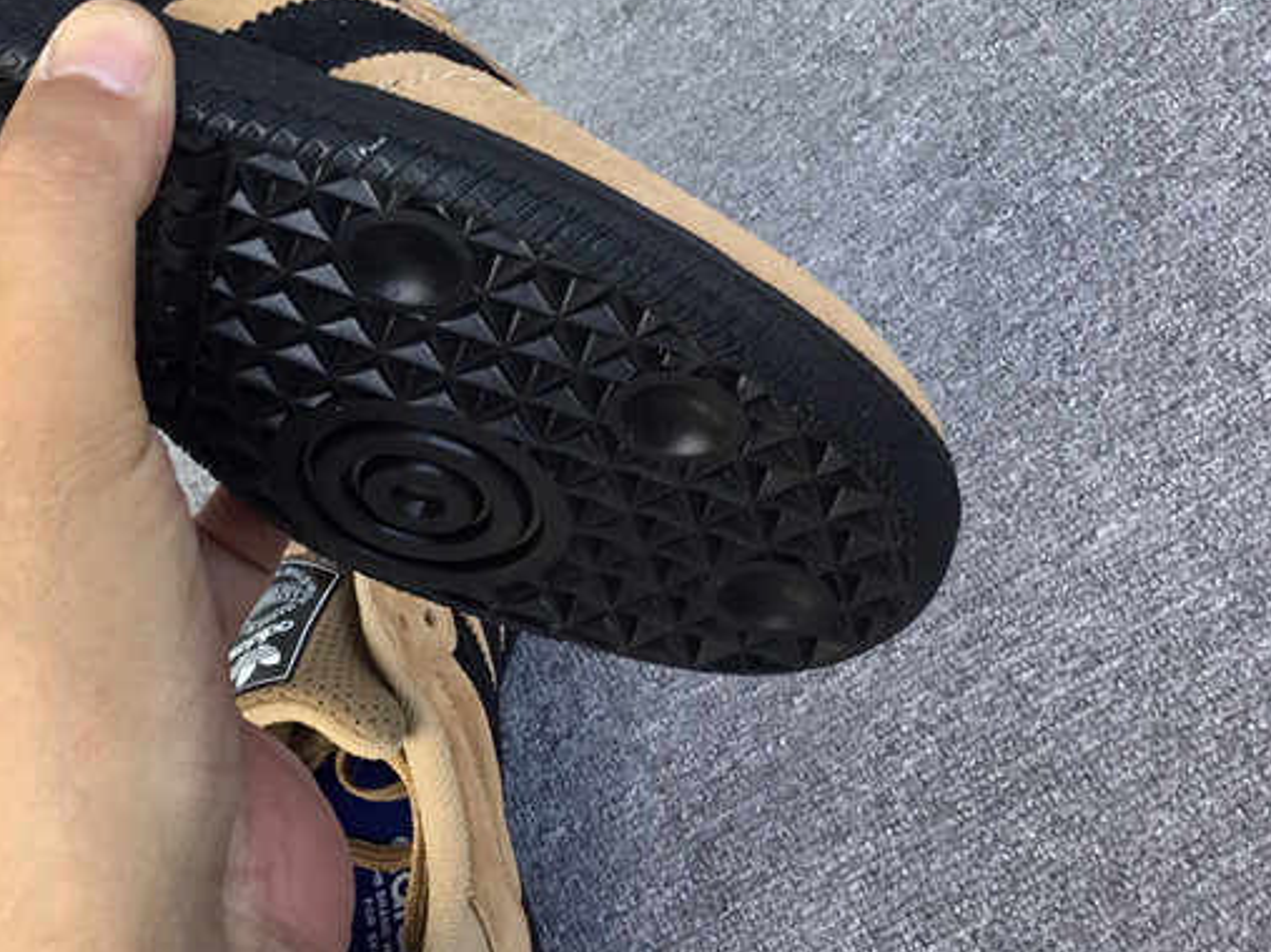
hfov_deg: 33.8
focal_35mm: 55
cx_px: 241
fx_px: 2019
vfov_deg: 26.0
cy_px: 164
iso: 40
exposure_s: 1/100
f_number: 2.4
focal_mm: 3.3
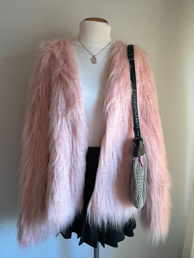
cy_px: 129
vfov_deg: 67.3
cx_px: 97
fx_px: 194
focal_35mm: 26
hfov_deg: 53.1
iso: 125
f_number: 1.6
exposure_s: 1/62
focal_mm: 5.1
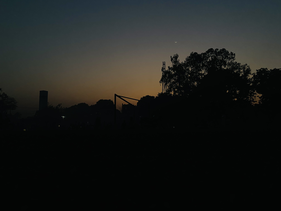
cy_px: 106
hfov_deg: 67.3
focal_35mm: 26
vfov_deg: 53.1
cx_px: 140
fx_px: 211
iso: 250
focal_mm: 4.25
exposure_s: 1/60
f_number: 1.8
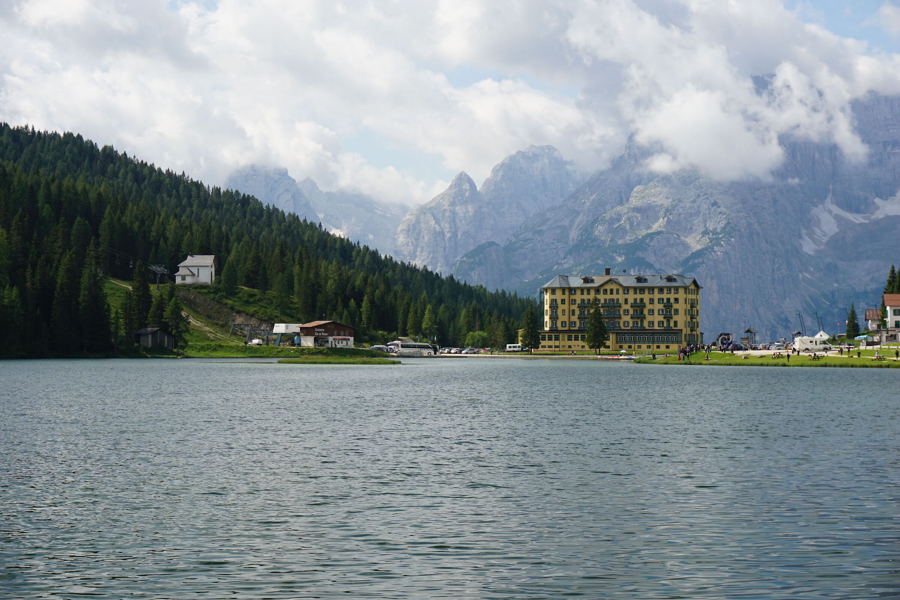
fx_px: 1800
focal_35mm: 72
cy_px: 300
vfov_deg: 18.9
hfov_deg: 28.1
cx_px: 450
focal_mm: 48
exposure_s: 1/125
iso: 100
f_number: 9
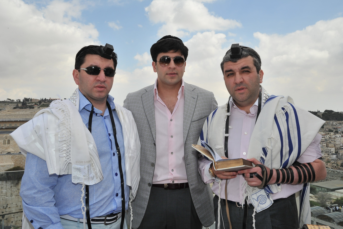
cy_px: 114
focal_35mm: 35
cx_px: 172
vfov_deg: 37.8
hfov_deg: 54.4
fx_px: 333
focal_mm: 35
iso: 500
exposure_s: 1/250
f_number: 18
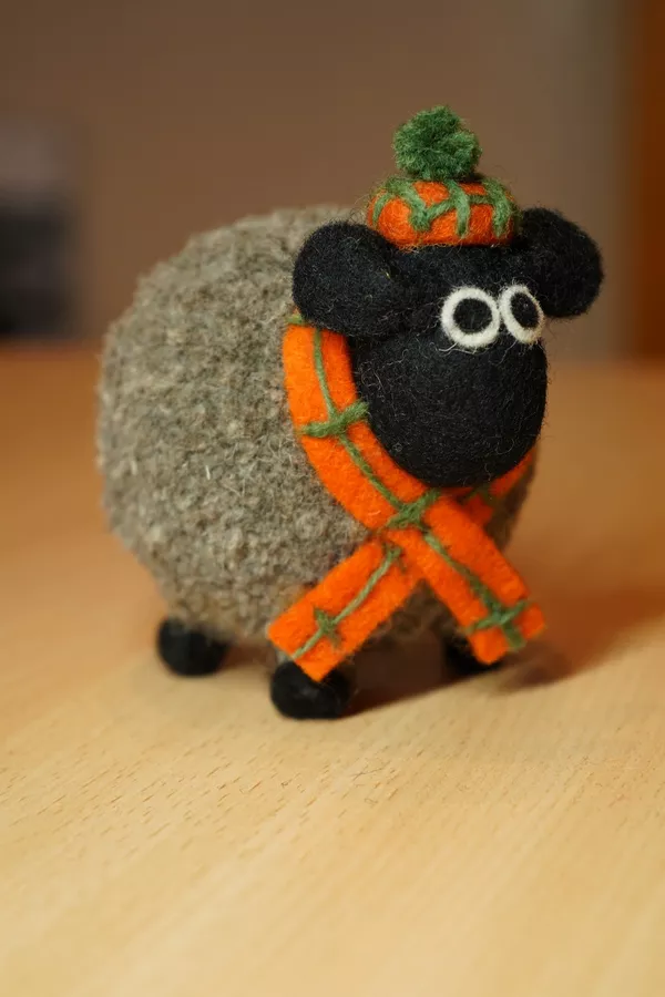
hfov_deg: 19.5
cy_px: 498
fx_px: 1939
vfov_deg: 28.8
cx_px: 332
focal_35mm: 70
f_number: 5.6
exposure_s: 1/50
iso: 1000
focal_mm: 70
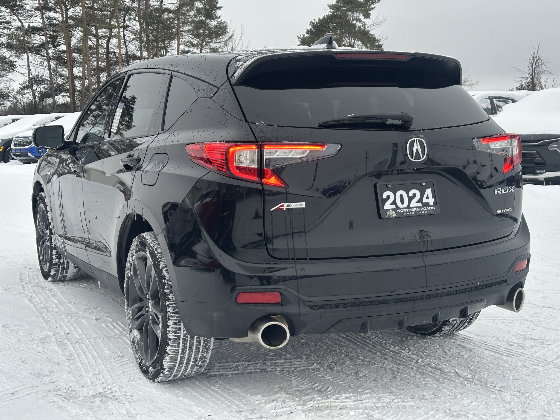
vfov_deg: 30.3
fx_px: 777
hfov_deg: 39.7
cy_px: 210
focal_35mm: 48
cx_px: 280
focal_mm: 6.86
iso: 64
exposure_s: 1/282
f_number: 1.78
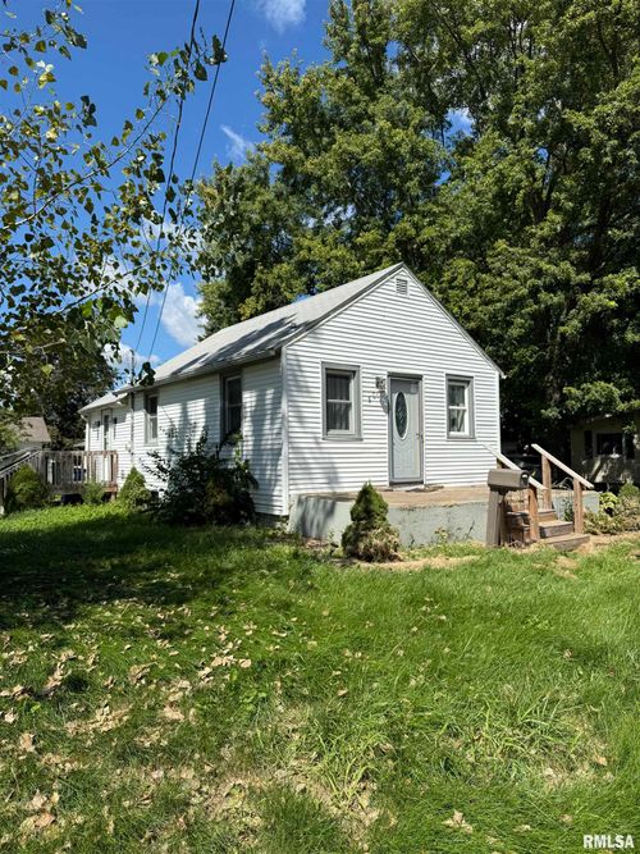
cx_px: 320
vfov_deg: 71.6
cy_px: 427
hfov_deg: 56.8
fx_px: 592
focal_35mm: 24
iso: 80
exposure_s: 1/4673
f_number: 1.78
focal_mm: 6.76
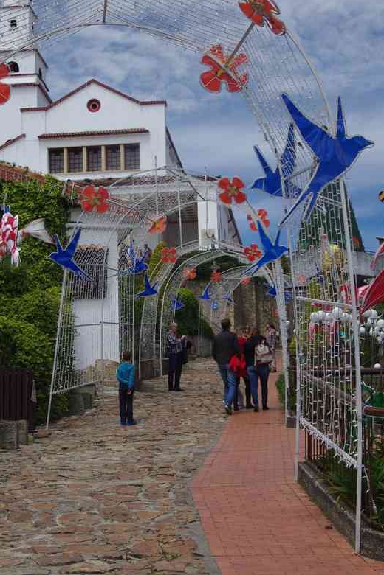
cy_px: 255
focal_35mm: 82
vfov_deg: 24.7
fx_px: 1312
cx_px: 185
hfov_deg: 16.7
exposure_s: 1/100
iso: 200
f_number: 11
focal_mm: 42.5
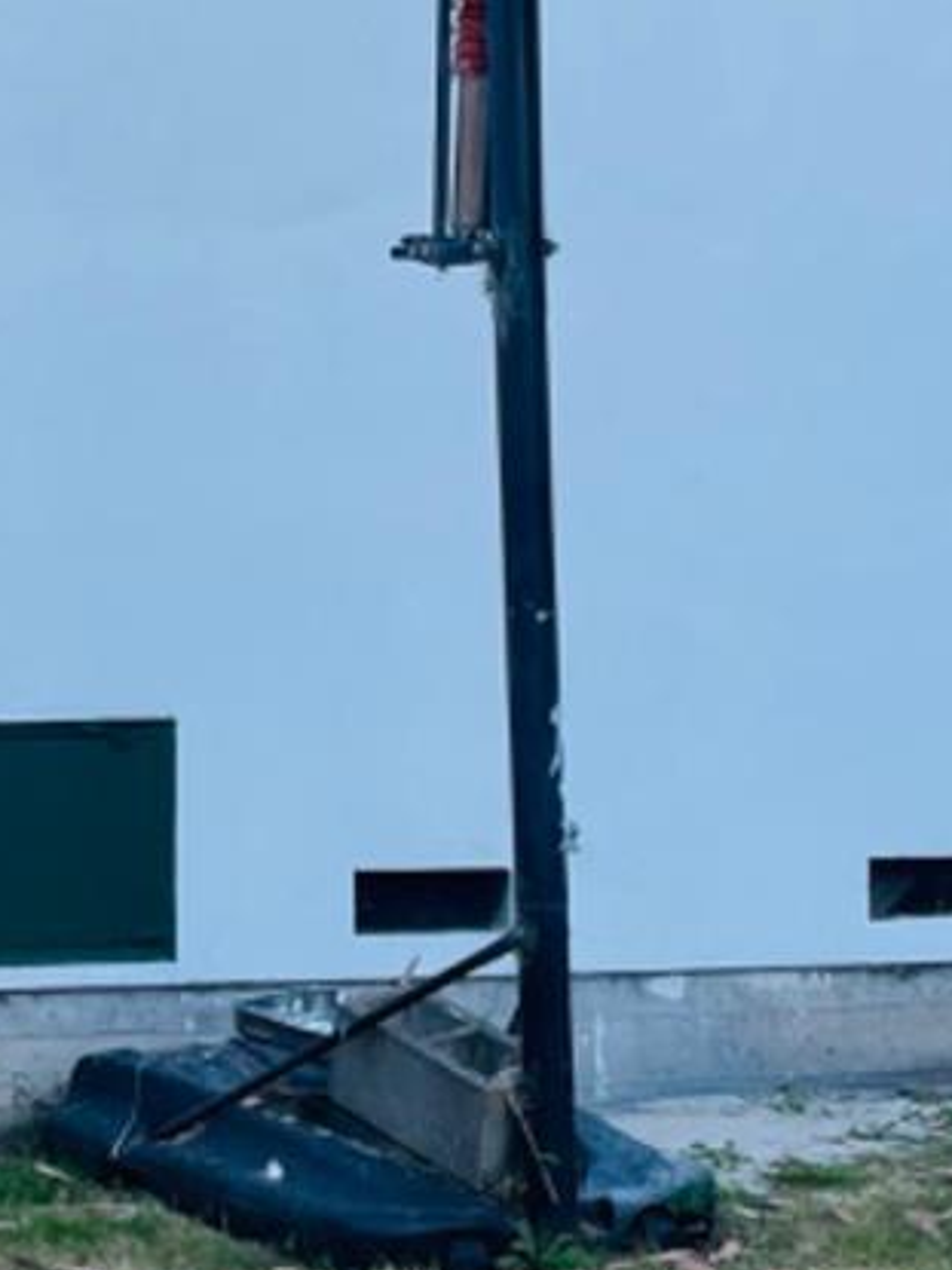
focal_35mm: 94
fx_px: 3449
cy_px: 379
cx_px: -302
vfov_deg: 20.8
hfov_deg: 15.0
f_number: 1.6
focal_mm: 4.2
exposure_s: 1/463
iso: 32
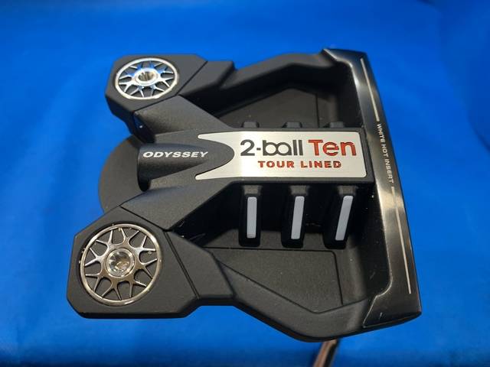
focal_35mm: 26
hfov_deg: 67.3
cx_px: 245
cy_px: 184
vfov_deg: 53.1
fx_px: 368
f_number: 1.8
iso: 125
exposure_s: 1/60
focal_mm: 4.25
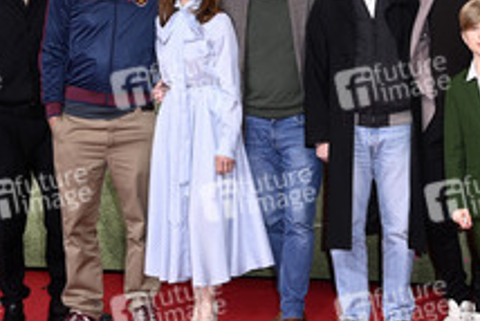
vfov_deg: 13.6
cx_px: 423
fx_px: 1348
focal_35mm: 101
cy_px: 139
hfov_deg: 19.9
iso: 640
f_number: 5.6
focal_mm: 48
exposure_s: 1/250
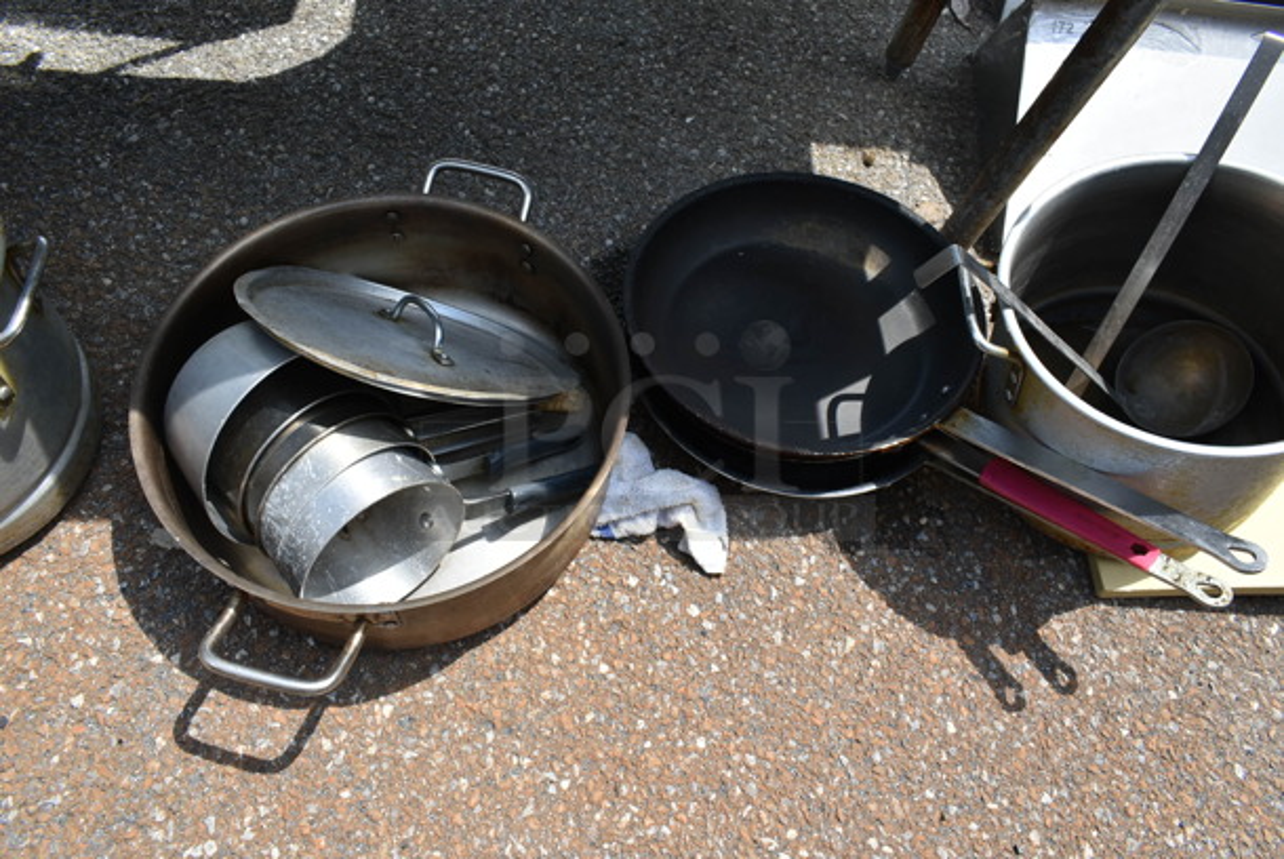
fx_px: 964
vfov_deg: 48.0
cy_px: 430
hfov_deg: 67.3
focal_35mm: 27
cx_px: 642
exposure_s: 1/125
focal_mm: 18
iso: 100
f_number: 8
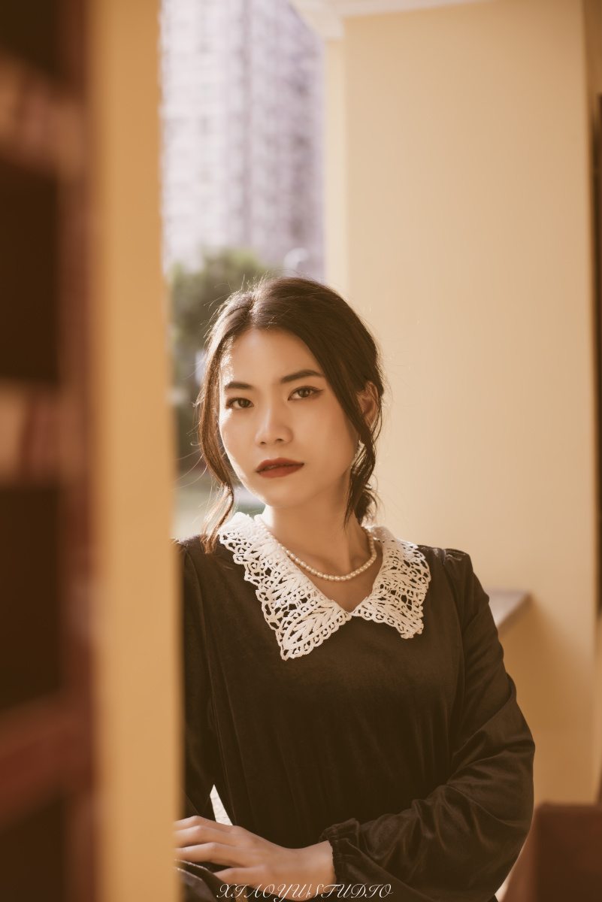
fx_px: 1253
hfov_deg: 27.0
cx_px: 301
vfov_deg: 39.6
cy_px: 451
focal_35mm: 50
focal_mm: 50
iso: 100
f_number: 3.5
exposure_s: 1/100
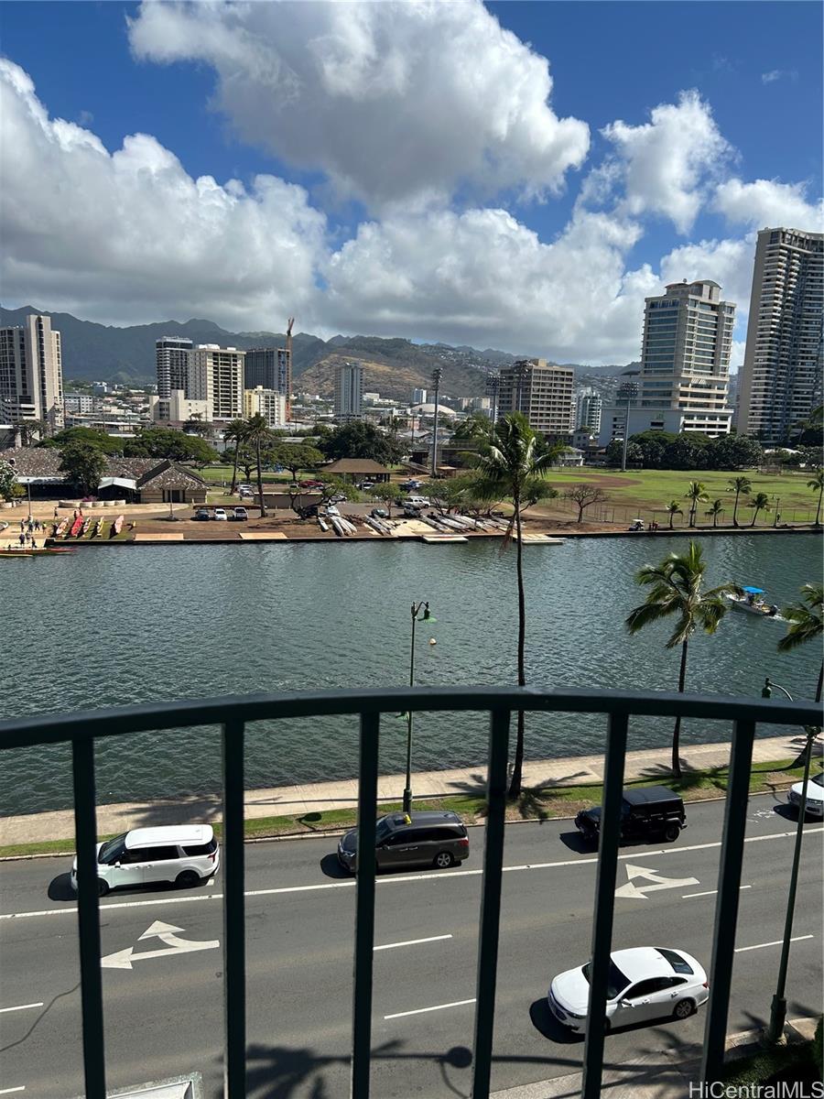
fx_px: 825
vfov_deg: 67.3
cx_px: 412
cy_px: 550
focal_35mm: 26
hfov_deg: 53.1
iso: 50
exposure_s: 1/5319
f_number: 1.5
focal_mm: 5.7
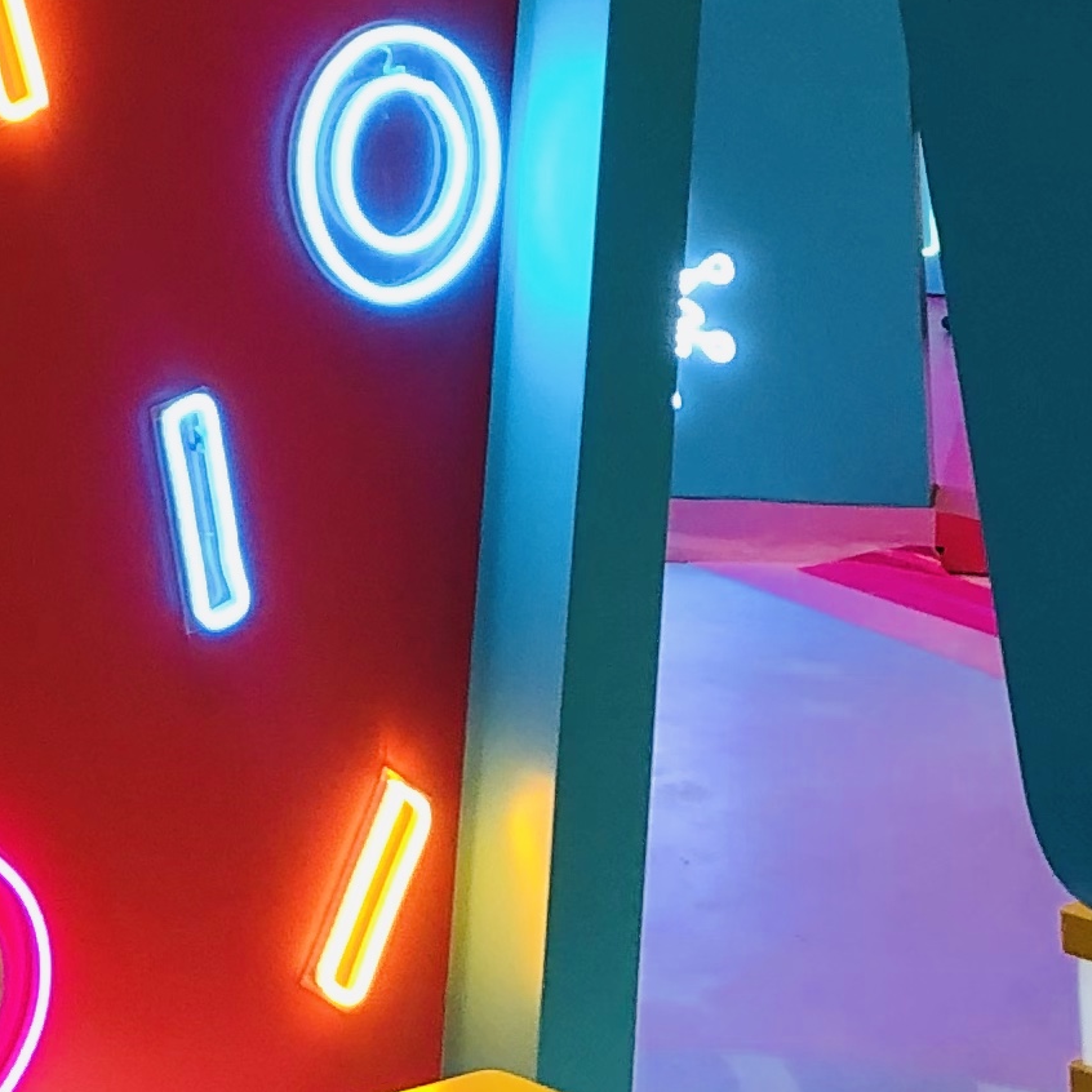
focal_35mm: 118
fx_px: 4211
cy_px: -834
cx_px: -230
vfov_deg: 13.4
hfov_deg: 14.3
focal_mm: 4
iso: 32
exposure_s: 1/50
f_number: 1.8
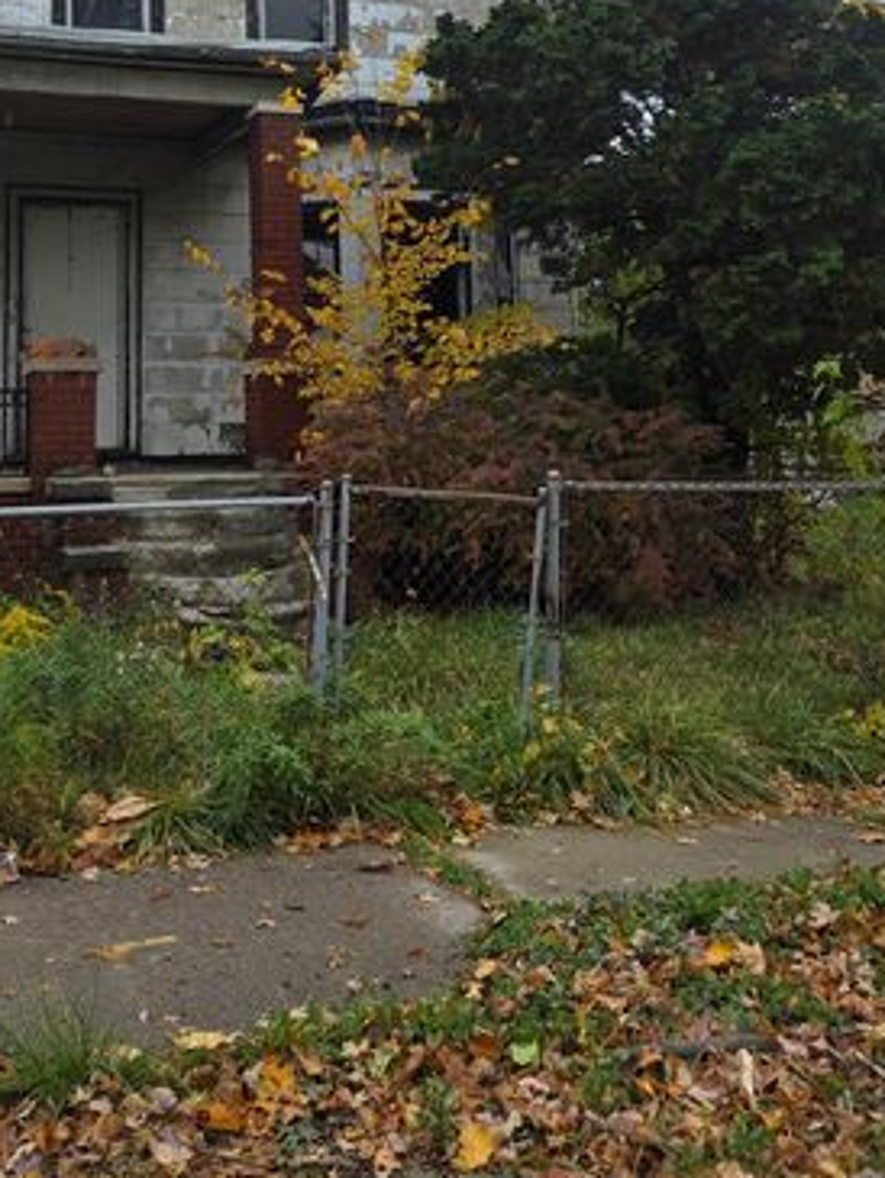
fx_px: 1431
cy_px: 266
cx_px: 307
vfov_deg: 43.1
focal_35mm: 42
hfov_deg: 34.1
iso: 80
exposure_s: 1/1904
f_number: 1.7
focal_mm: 6.3
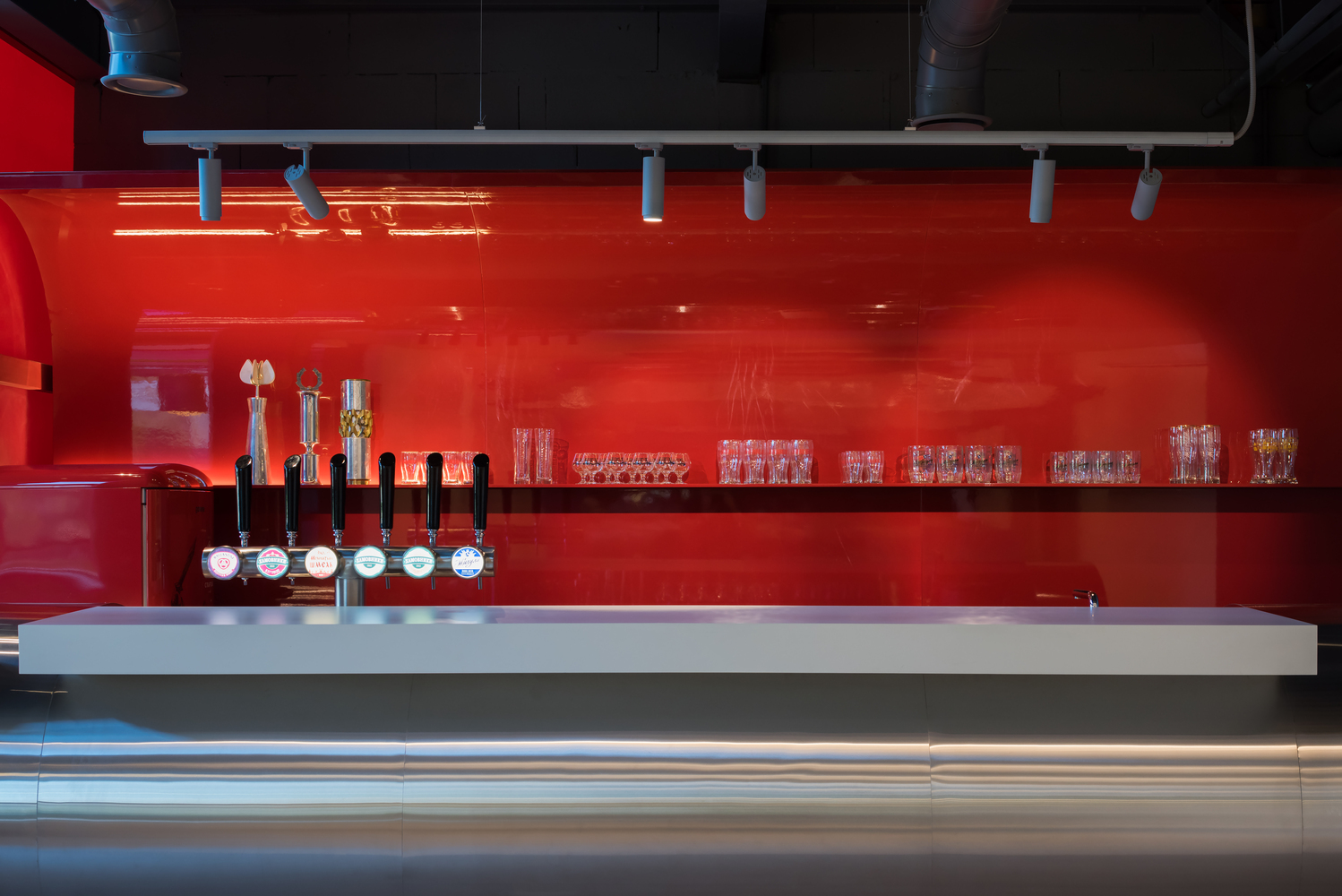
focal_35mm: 45
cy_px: 448
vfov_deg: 29.9
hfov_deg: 43.6
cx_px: 671
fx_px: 1678
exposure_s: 1/20
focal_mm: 45
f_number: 8
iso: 640
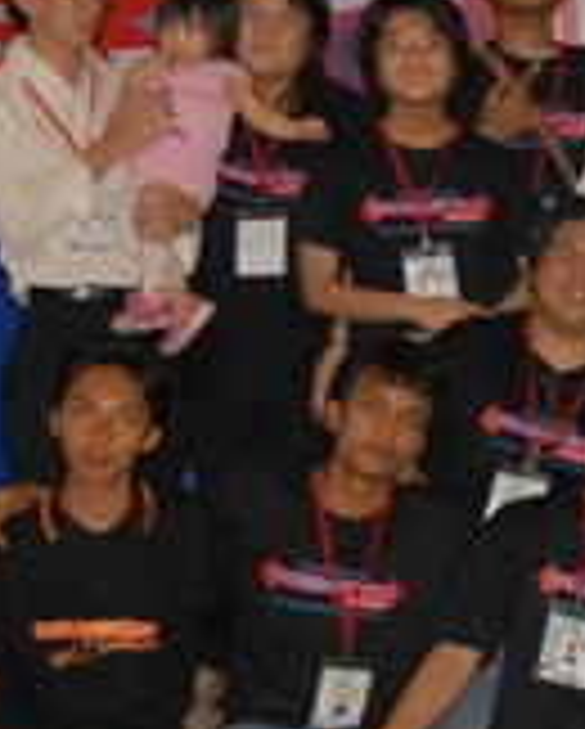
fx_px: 3089
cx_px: 549
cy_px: 338
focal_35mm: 143
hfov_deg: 10.7
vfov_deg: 13.5
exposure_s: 1/60
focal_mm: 34
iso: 500
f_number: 4.5
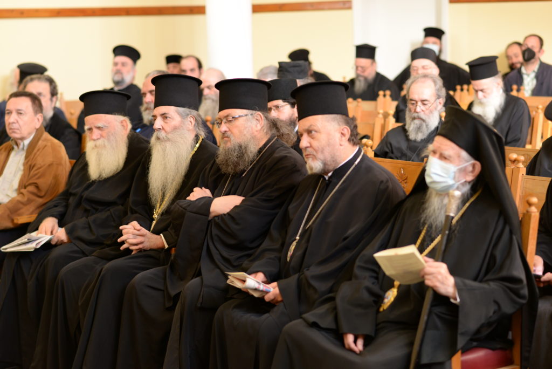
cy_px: 184
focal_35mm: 85
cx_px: 276
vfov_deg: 16.1
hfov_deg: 23.9
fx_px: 1304
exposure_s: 1/80
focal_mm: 85
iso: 800
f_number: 2.8
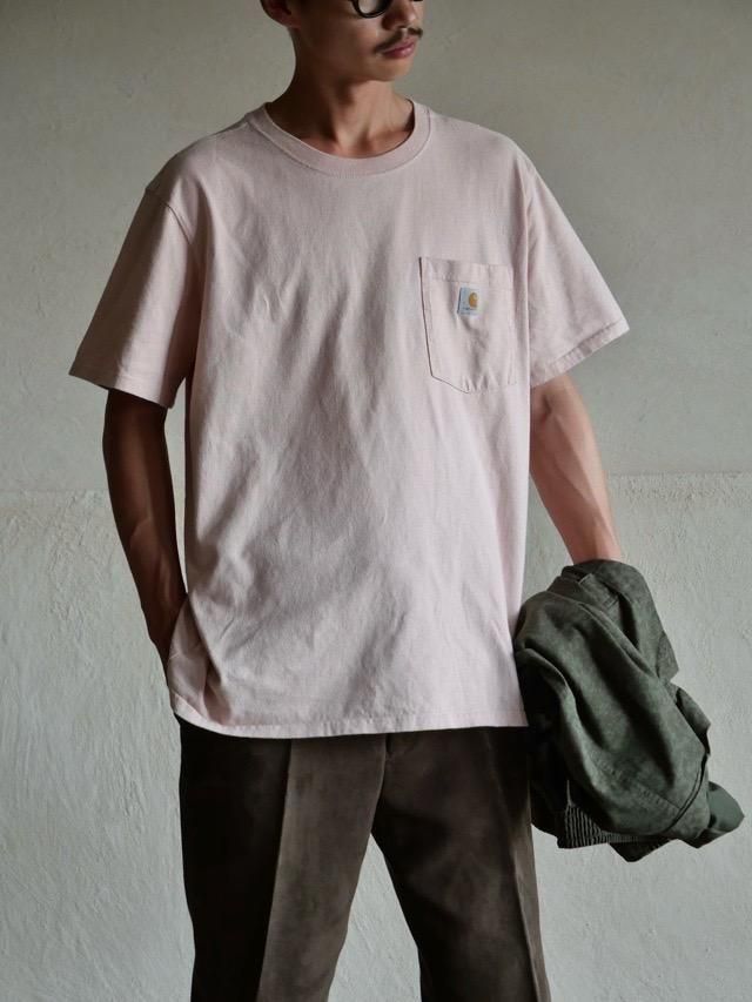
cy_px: 501
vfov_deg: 22.3
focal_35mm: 88
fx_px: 2548
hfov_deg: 16.8
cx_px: 376
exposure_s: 1/100
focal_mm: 44
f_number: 3.9
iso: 640
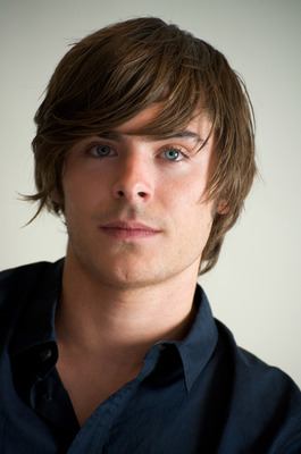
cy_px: 227
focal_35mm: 200
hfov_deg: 6.8
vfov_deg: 10.3
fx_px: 2519
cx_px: 150
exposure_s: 1/60
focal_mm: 200
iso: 1000
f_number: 5.6
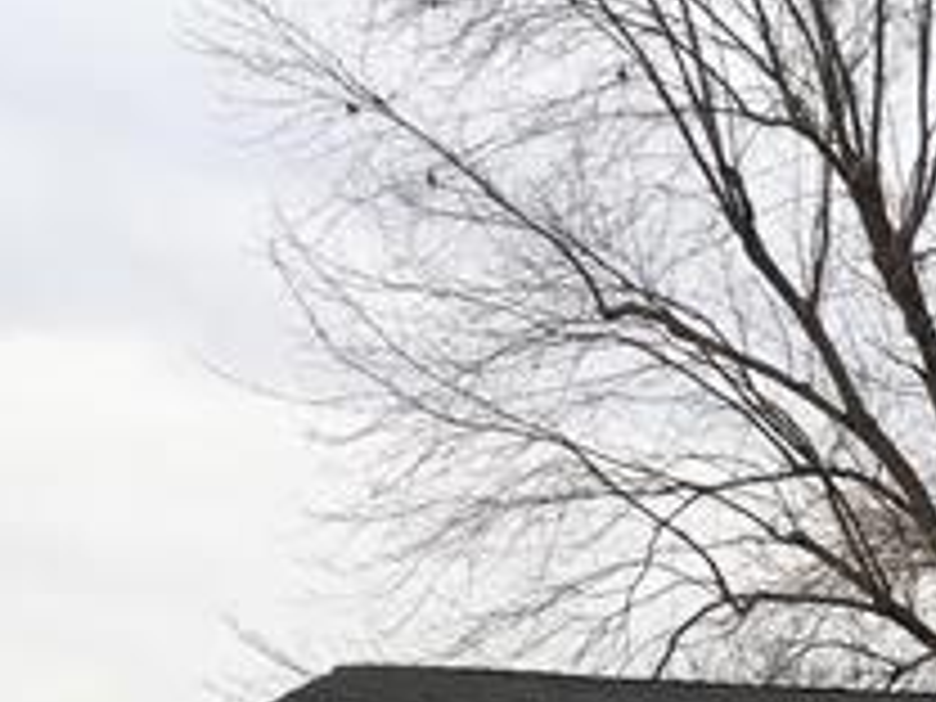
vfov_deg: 9.6
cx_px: 2074
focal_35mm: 143
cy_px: 1422
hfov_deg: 11.8
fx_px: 3867
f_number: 2.2
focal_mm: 4.15
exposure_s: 1/120
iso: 32
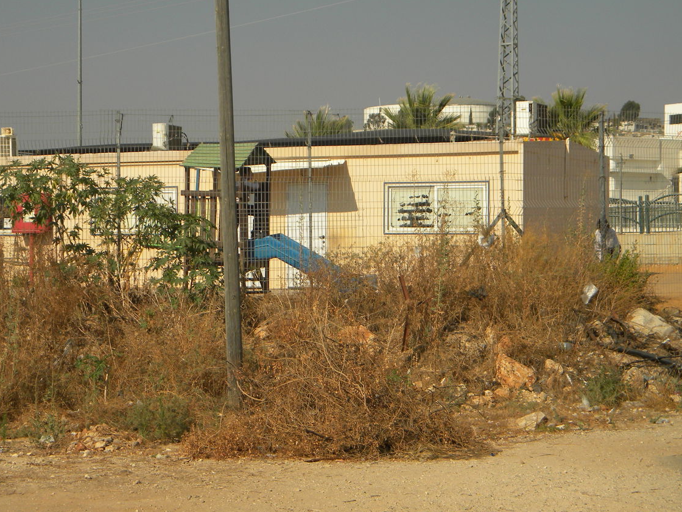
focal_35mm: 70
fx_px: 1379
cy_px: 265
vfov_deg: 21.0
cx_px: 291
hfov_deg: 27.7
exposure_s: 1/402
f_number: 8.2
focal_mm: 10.1
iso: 80
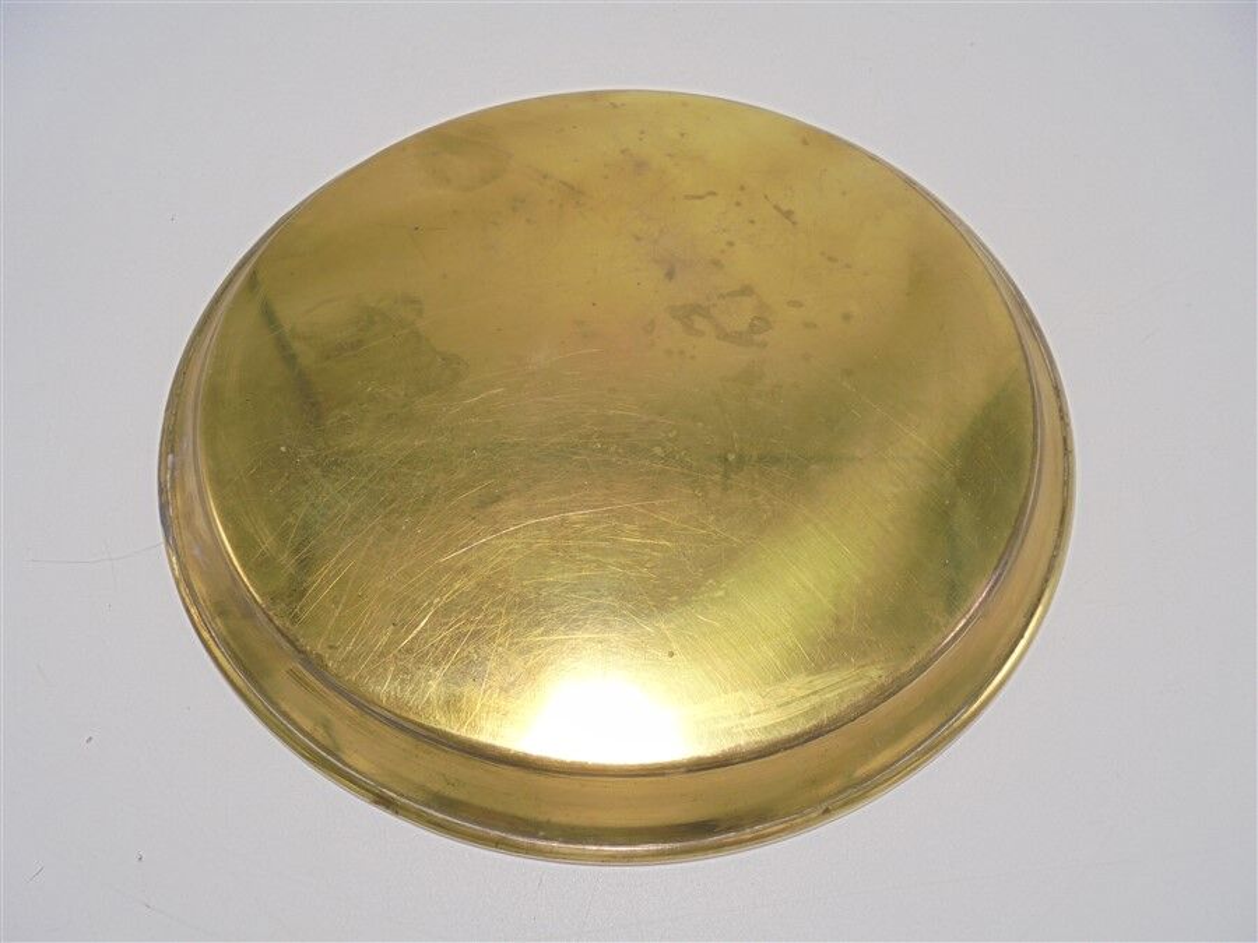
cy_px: 472
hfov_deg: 67.3
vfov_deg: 53.1
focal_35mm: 26
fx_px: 945
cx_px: 629
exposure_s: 1/80
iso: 100
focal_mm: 4.6
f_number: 3.5
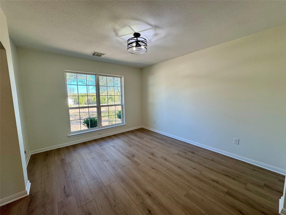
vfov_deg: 85.7
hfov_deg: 102.1
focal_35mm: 14
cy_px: 108
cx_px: 143
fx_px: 116
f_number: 2.2
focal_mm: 2.22
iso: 80
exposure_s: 1/120
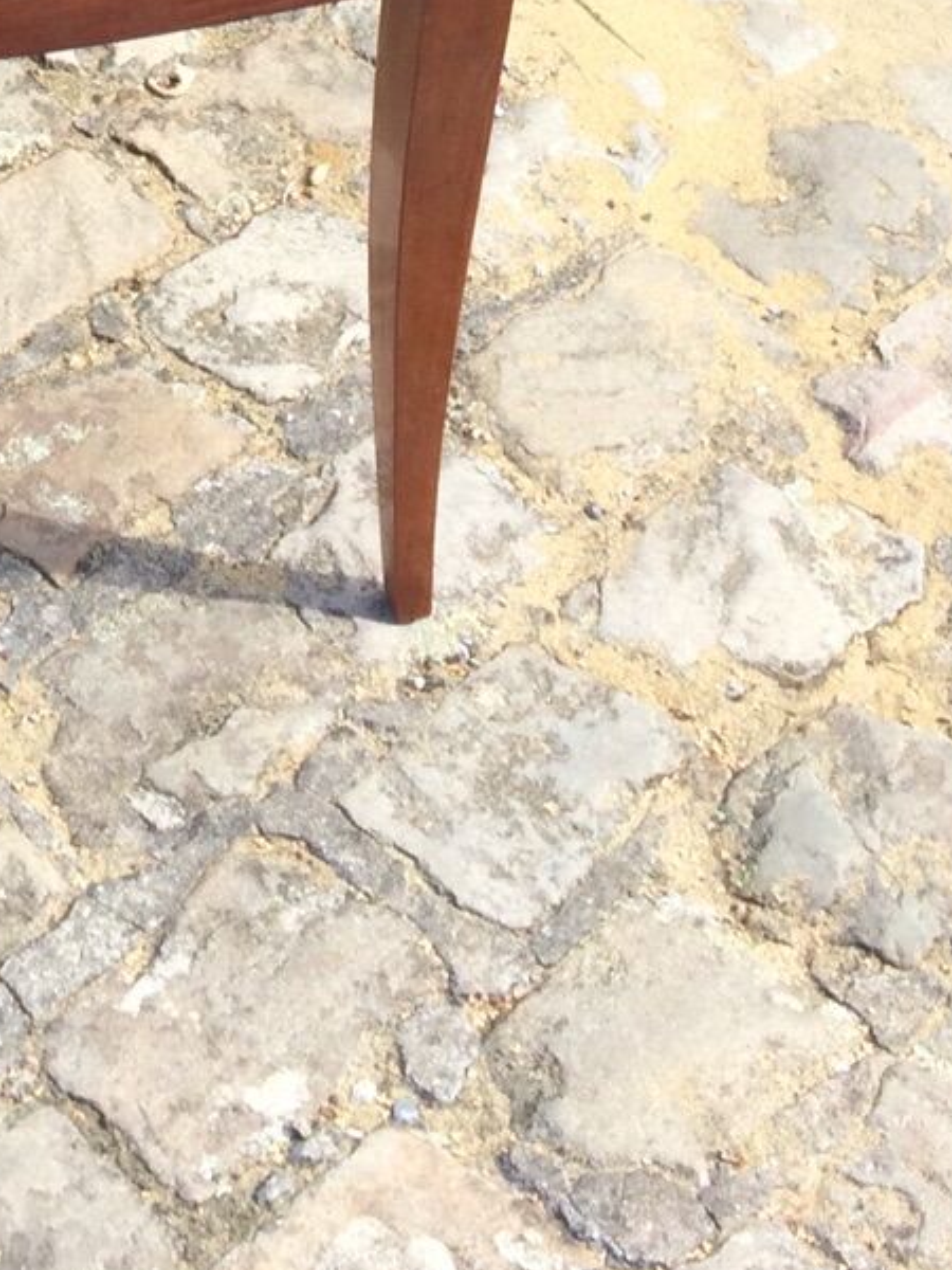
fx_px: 3630
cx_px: -438
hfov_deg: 14.1
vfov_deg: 17.6
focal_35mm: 99
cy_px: -696
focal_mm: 4.15
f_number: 2.2
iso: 32
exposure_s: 1/383
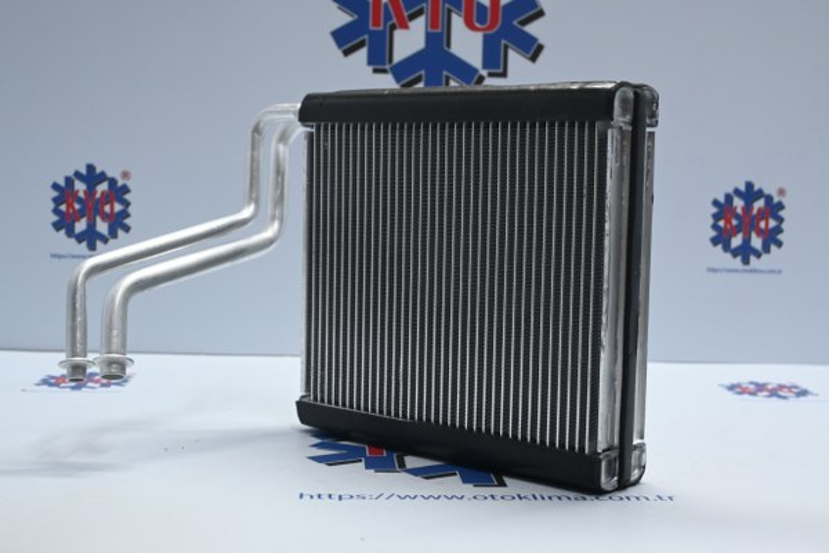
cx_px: 414
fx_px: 1174
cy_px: 276
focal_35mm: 51
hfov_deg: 38.9
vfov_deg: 26.5
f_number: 5
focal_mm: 34
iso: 720
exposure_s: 1/50
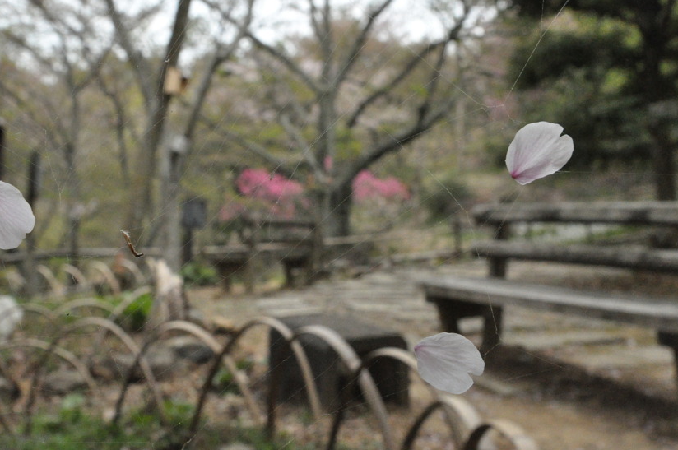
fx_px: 771
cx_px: 315
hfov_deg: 47.4
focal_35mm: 41
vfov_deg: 32.5
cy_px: 203
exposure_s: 1/1600
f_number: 10
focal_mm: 22
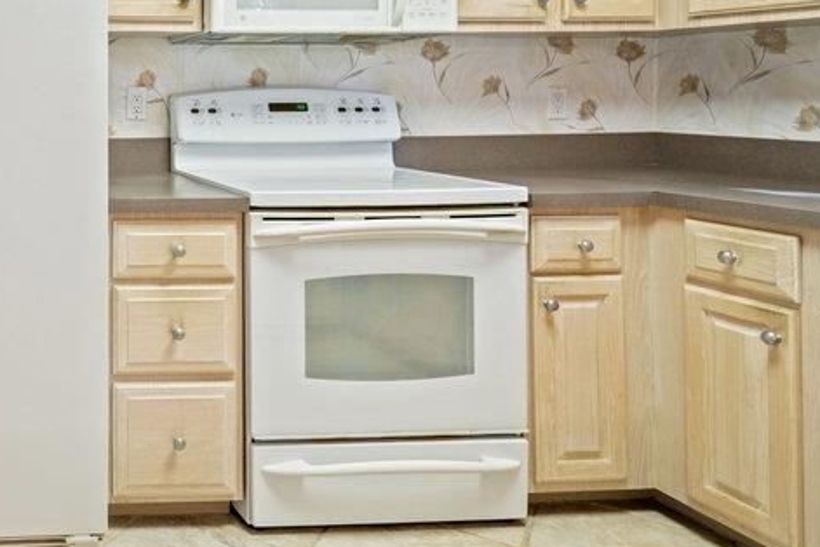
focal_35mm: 34
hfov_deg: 44.9
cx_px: -44
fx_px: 774
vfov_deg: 37.2
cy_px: 91
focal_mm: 16
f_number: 5.6
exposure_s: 1/10
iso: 800
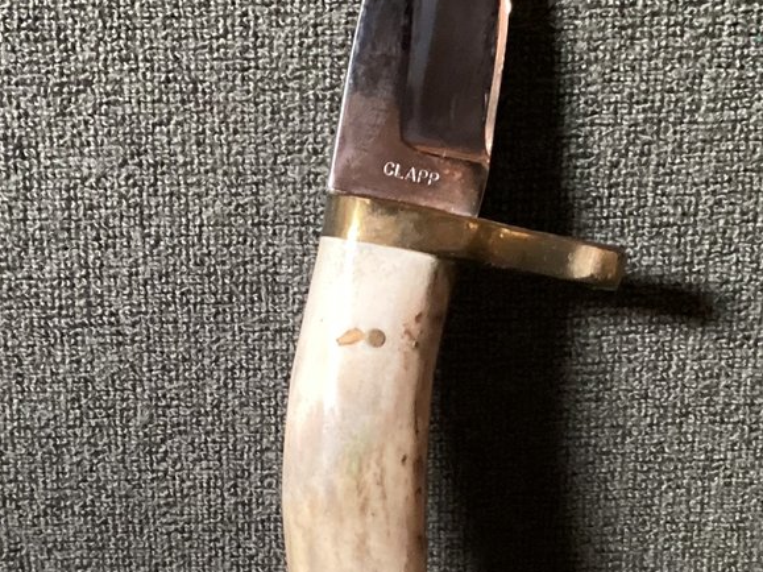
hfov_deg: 24.0
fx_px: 1785
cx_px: 223
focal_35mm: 81
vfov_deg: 18.1
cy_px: 453
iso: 500
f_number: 2.4
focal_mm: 3.3
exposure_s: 1/30
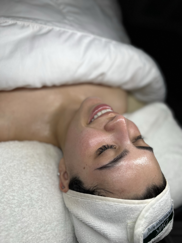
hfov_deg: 53.1
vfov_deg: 67.3
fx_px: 182
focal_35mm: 26
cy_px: 122
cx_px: 91
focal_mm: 5.7
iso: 50
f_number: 1.5
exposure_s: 1/658
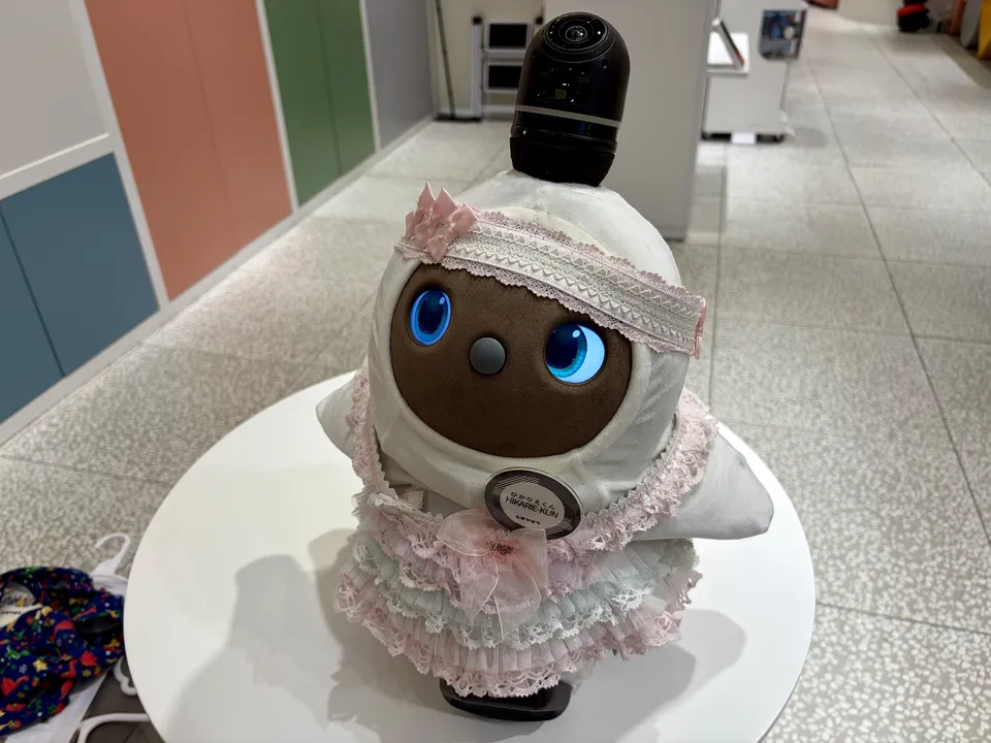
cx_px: 496
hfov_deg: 67.3
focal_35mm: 26
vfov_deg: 53.1
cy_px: 372
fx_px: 744
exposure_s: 1/156
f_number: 1.6
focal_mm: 5.96
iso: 40
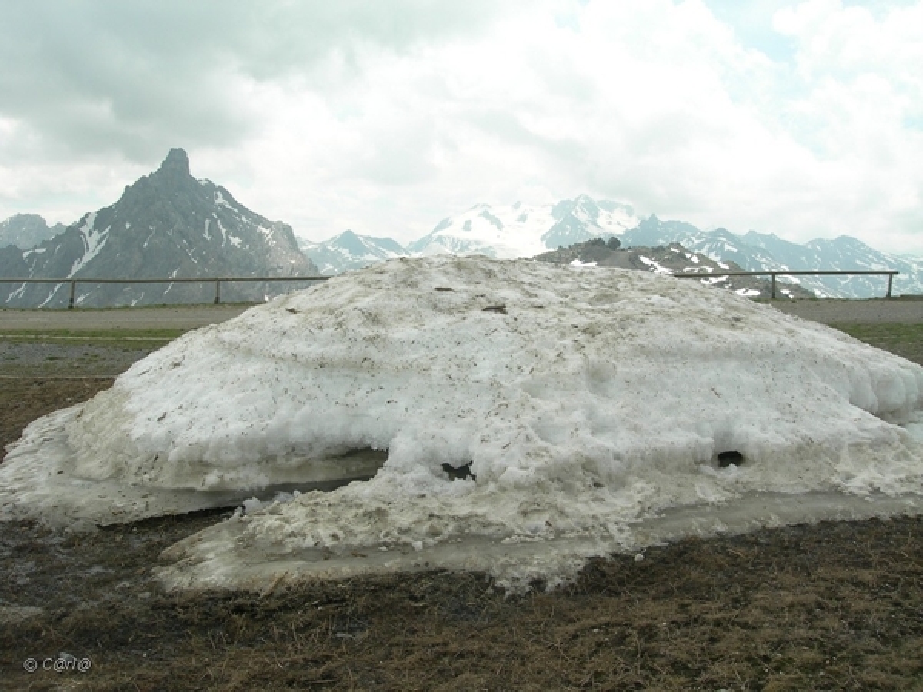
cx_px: 462
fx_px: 1013
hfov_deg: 49.0
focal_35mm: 38
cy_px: 346
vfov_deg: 37.7
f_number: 4.8
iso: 50
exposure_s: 1/431
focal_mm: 7.8
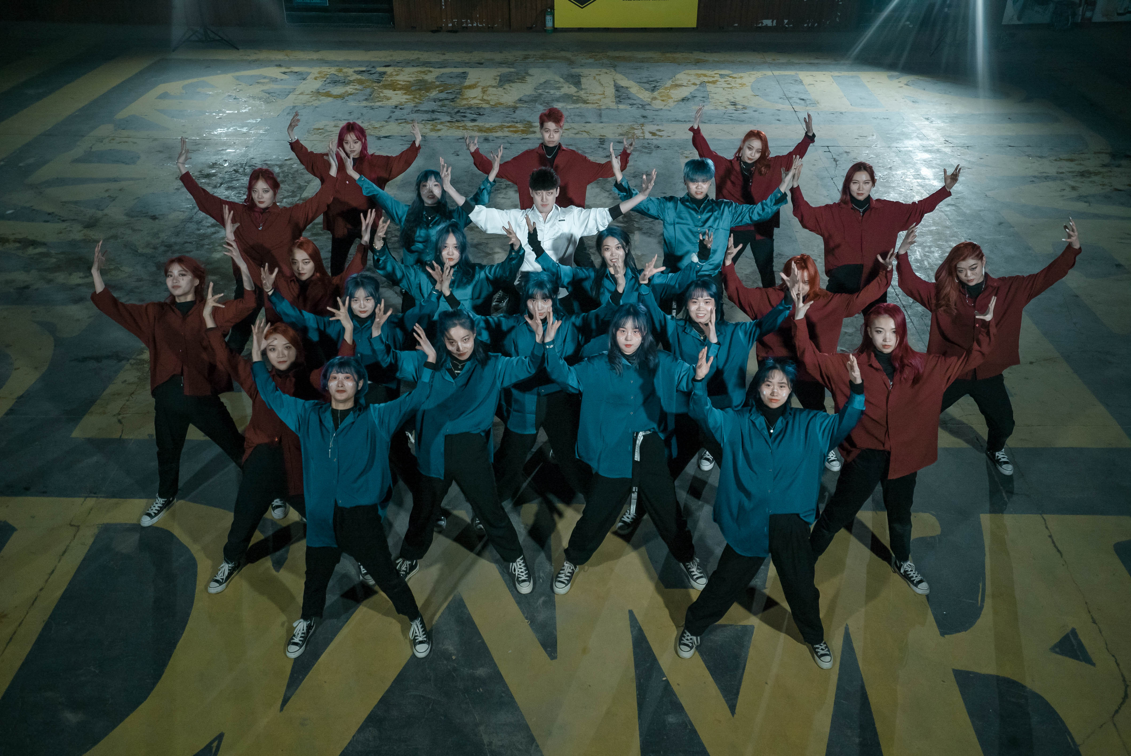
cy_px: 378
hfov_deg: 58.7
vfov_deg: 41.2
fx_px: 1006
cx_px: 566
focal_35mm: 32
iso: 3200
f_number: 4
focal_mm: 32
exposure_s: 1/50
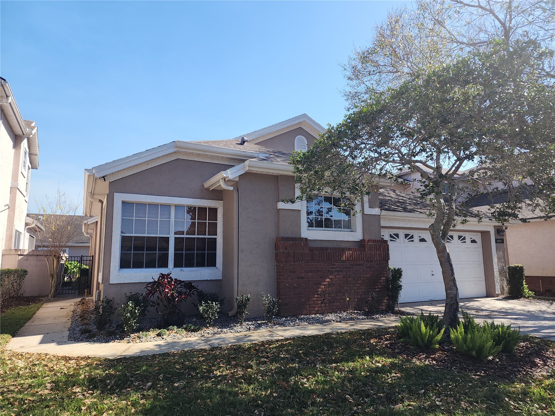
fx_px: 369
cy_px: 208
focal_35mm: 23
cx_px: 278
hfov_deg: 73.9
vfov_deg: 58.9
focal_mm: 6.4
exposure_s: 1/528
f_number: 1.8
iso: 12
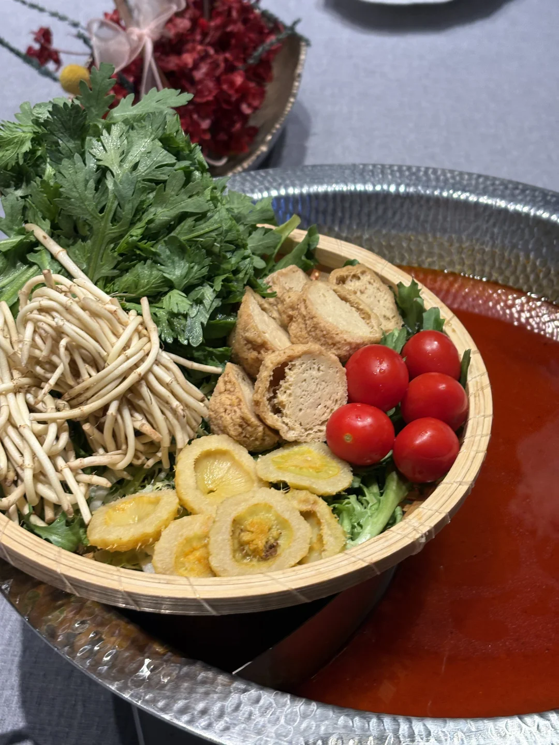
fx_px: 1120
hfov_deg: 28.0
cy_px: 372
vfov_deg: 36.8
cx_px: 280
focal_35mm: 52
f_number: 1.6
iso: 40
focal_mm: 5.96
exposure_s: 1/50
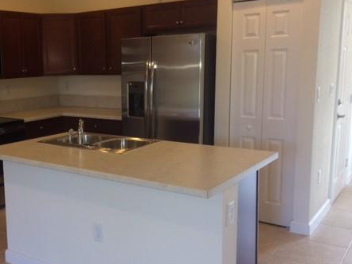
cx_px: 101
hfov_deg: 43.8
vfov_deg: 34.3
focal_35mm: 42
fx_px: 427
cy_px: 136
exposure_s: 1/30
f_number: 2.2
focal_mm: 4.15
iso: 80
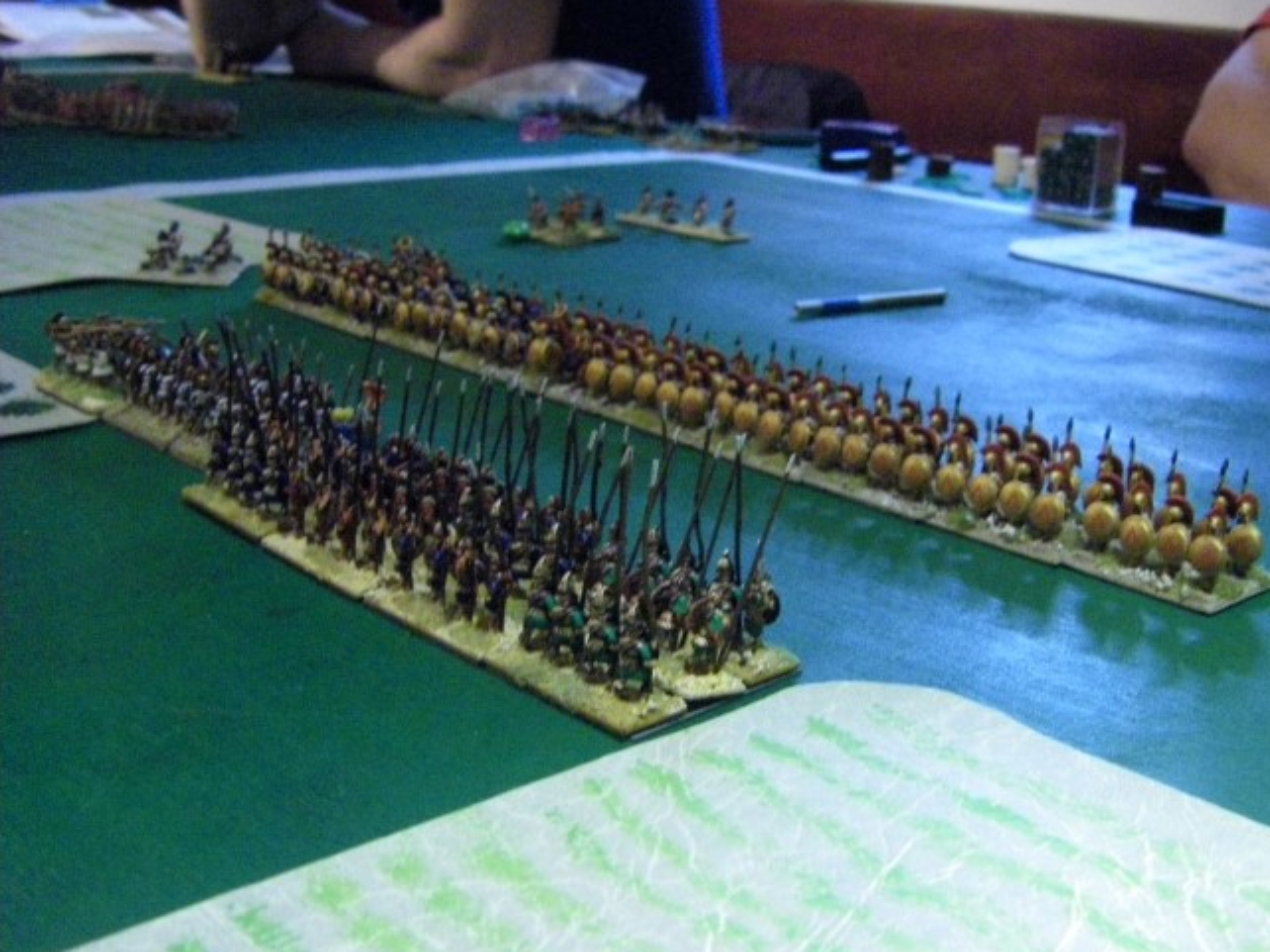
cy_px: 420
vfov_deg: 32.1
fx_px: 1650
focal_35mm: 45
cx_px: 750
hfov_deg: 41.9
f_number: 3.5
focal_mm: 6.3
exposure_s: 1/13
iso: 800
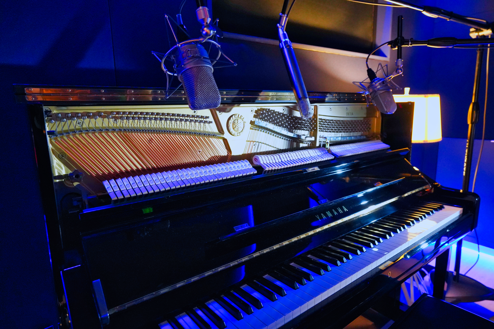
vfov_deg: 57.2
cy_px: 164
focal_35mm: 22
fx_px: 302
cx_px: 247
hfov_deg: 78.6
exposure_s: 1/60
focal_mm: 22
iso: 10000
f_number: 4
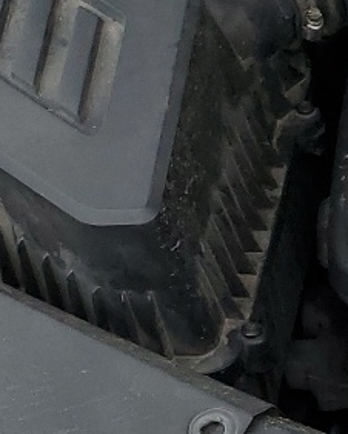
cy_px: 503
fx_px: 1852
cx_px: 901
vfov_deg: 13.1
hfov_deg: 9.3
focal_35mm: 144
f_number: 1.5
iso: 50
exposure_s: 1/1429
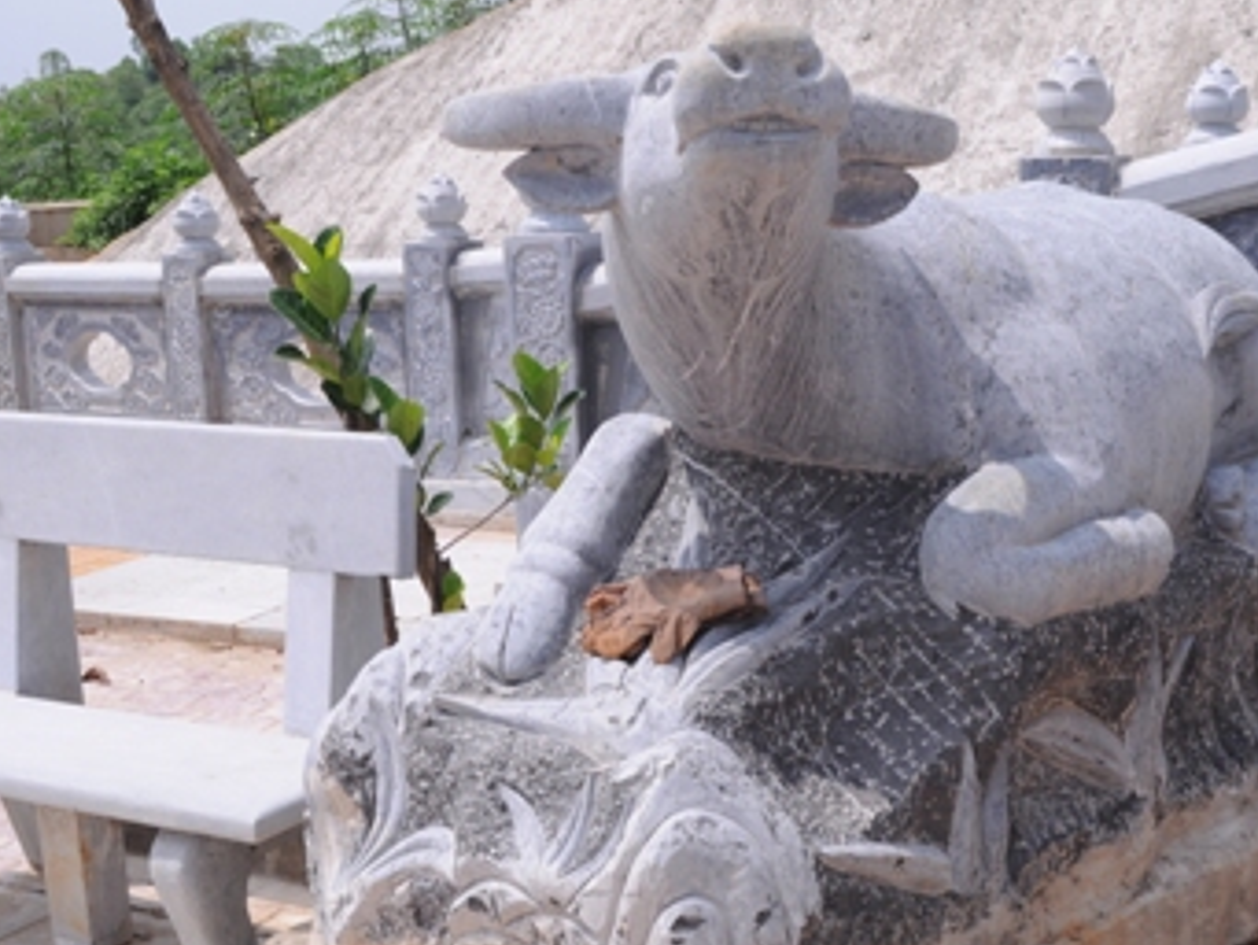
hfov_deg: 36.0
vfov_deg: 27.5
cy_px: 528
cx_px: 782
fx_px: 1927
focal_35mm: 53
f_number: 11
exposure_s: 1/250
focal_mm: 28
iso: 200
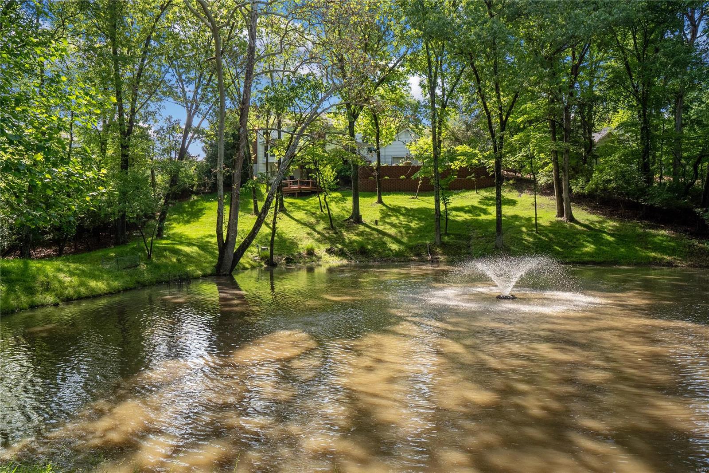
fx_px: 473
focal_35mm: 24
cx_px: 354
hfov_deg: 73.8
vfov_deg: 53.1
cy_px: 236
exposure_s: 1/400
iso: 400
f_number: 6.3
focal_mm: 12
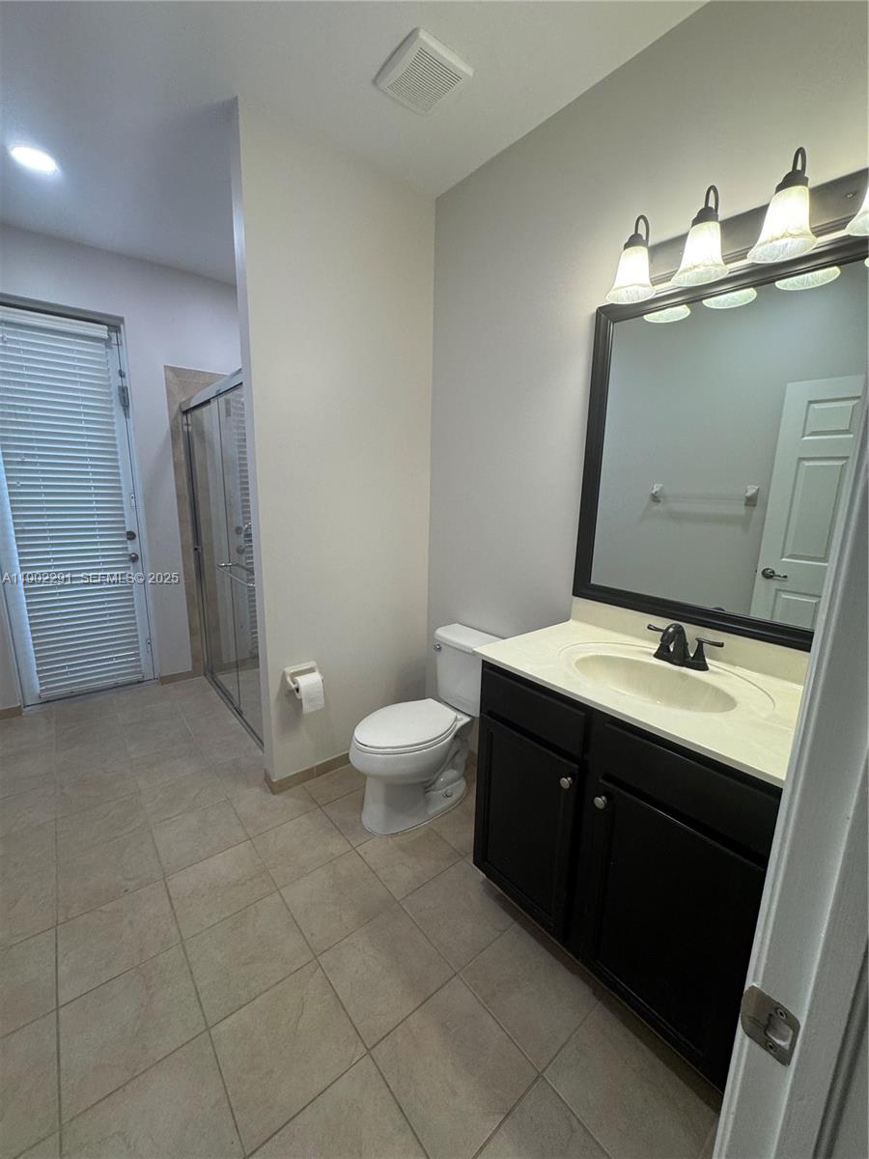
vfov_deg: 102.1
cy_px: 580
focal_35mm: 14
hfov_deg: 85.7
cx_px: 434
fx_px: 469
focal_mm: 2.22
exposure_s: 1/120
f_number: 2.2
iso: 160
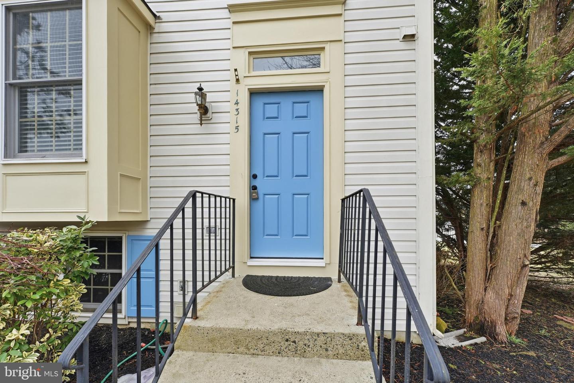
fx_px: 223
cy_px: 192
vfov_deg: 81.2
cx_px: 287
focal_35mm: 14
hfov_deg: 104.3
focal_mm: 14
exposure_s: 1/2500
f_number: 11
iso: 400
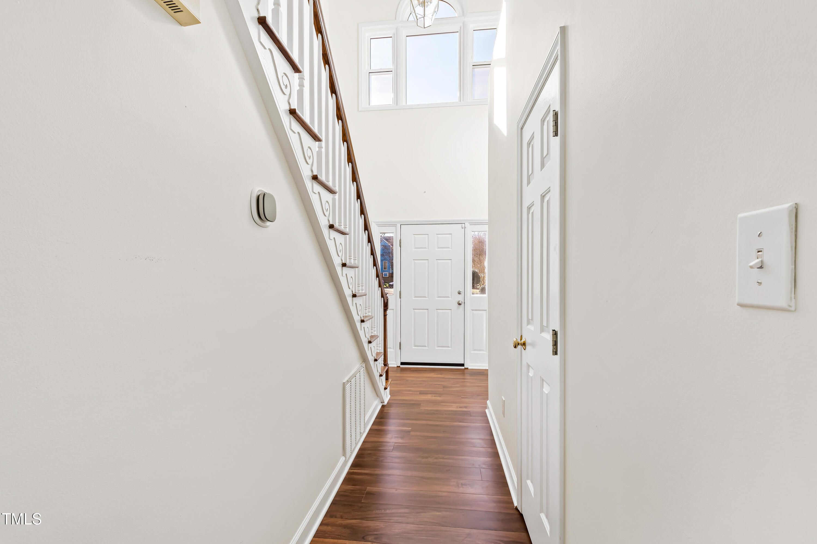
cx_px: 408
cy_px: 272
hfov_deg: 100.4
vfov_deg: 77.3
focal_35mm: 15
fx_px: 340
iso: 100
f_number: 8
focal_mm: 10
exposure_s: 1/8
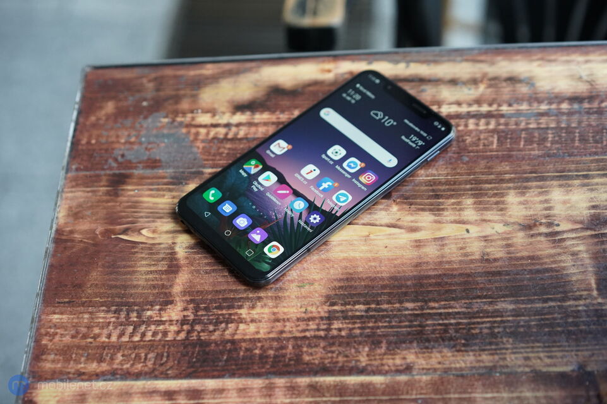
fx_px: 927
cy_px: 202
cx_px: 304
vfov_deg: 24.6
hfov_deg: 36.3
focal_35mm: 55
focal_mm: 55
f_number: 3.5
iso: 4000
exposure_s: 1/800
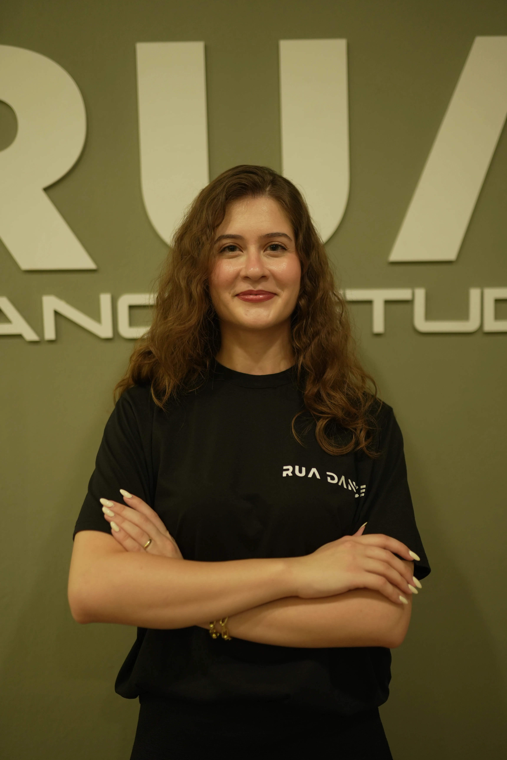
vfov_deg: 54.4
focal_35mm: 35
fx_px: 739
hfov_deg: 37.9
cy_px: 380
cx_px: 254
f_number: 1.4
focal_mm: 35
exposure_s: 1/200
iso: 800
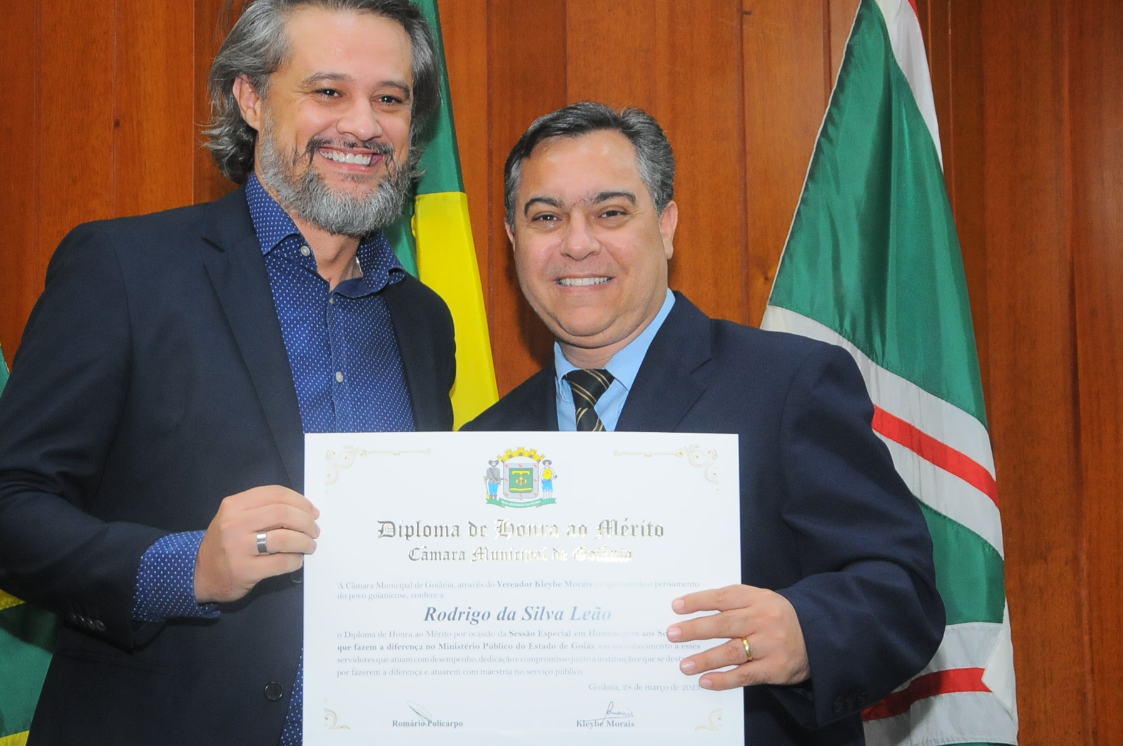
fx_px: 2511
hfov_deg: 25.2
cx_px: 470
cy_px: 396
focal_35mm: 81
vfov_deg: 16.9
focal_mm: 45
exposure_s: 1/60
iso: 1250
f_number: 5
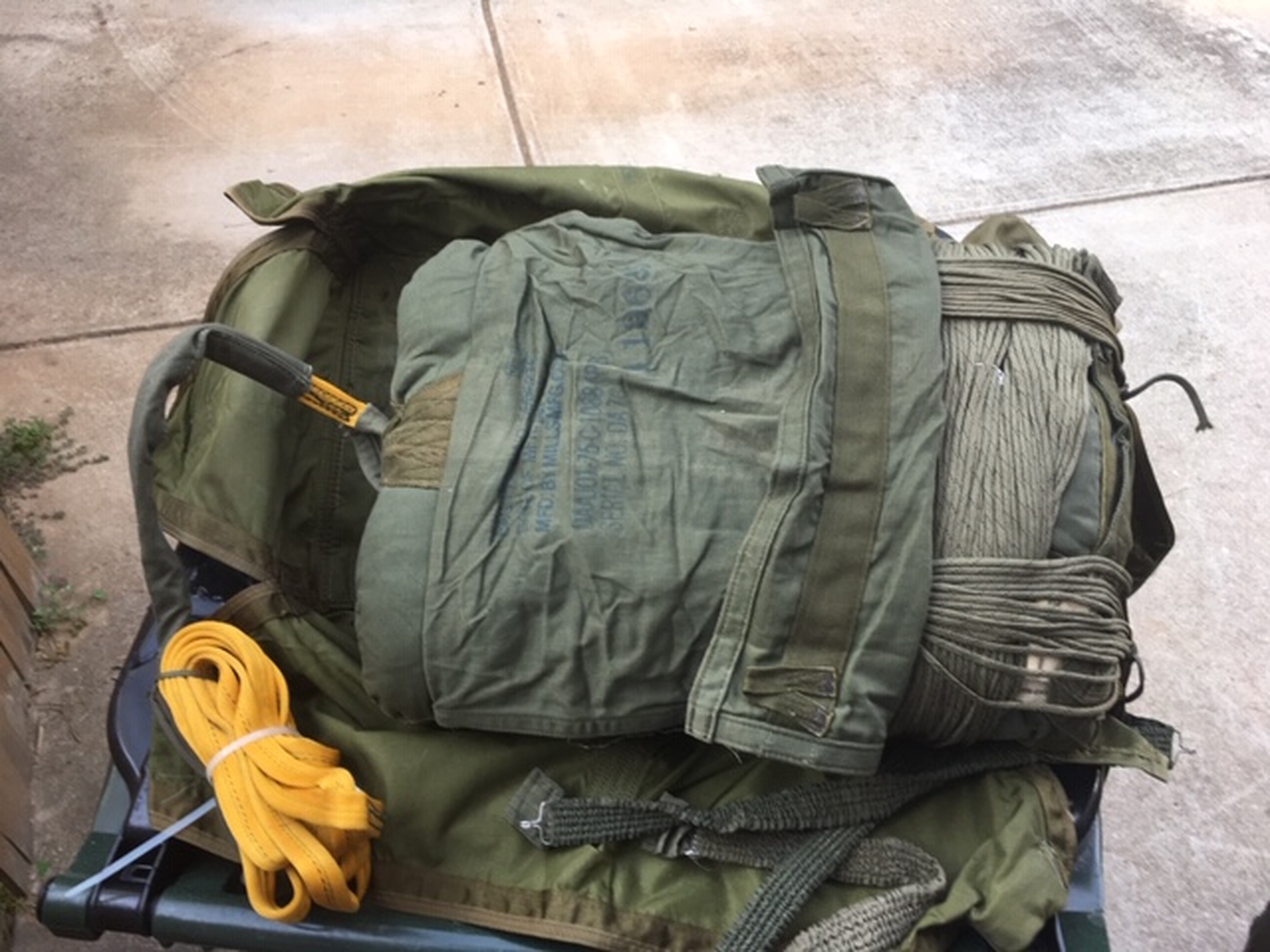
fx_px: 1064
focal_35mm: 29
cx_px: 635
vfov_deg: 48.2
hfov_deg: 61.7
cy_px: 476
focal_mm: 4.15
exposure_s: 1/120
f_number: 2.2
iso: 40
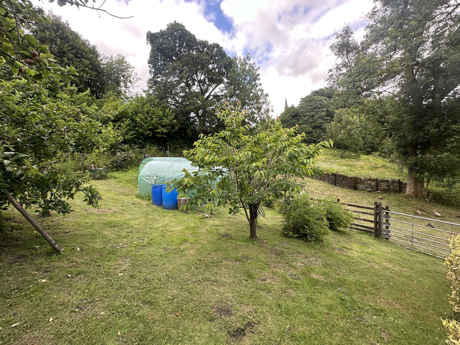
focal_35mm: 14
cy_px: 172
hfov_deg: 102.1
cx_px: 230
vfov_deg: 85.7
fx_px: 186
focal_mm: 2.22
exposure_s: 1/176
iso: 40
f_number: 2.2
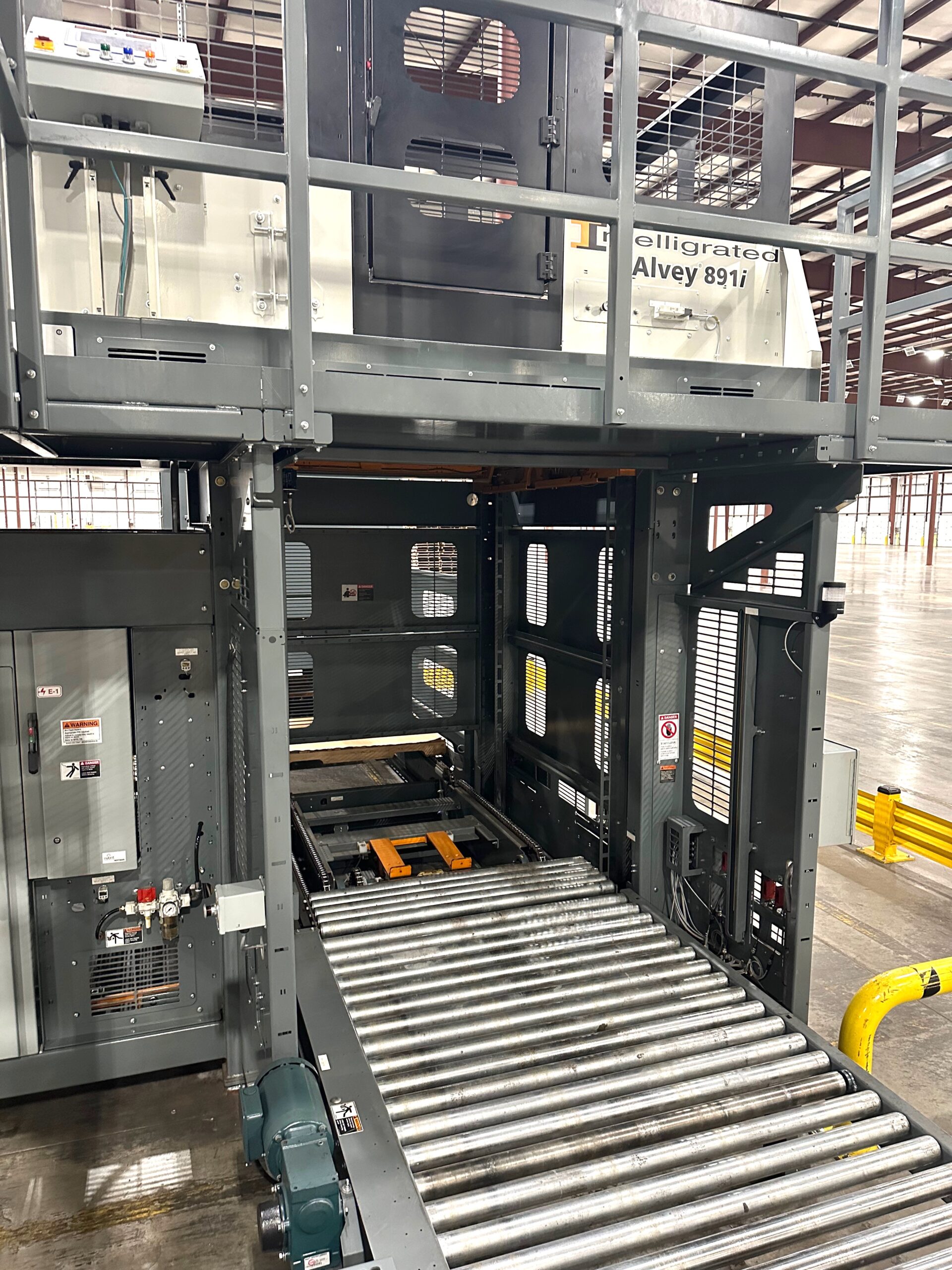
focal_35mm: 24
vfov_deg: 71.6
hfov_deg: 56.8
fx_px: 880
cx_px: 476
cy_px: 635
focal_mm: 6.86
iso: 640
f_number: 1.78
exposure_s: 1/40
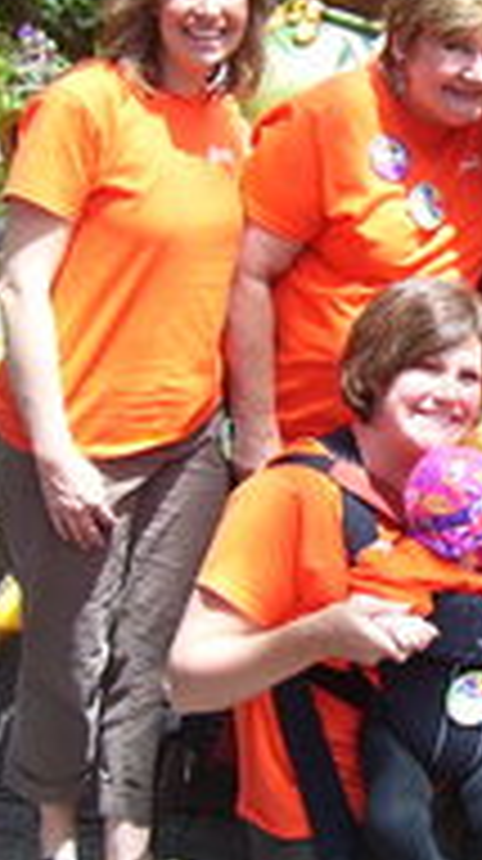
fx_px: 1732
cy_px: 299
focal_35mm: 76
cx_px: 637
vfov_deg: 27.8
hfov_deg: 15.1
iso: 80
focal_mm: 5.6
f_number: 2.7
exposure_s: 1/250
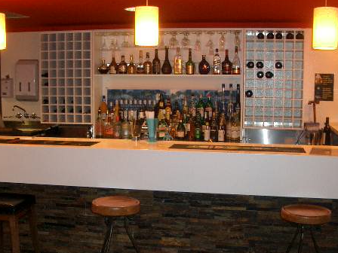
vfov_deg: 29.0
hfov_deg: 38.2
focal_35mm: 50
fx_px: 488
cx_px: 164
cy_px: 150
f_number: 2.6
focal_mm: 5.8
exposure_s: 1/40
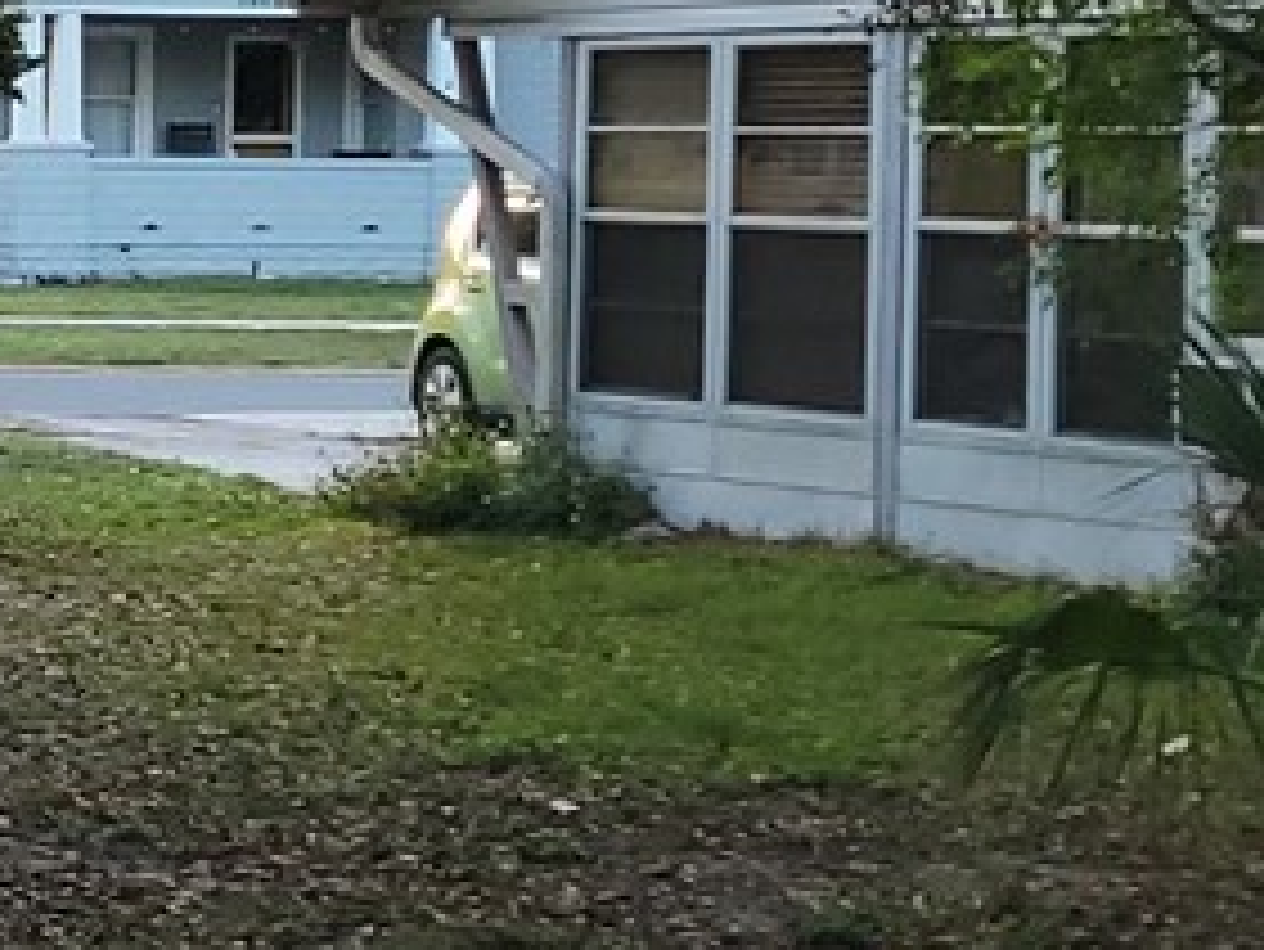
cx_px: -1093
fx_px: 5407
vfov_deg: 10.0
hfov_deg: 12.1
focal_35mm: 148
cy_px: 239
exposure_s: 1/120
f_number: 1.8
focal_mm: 5.4
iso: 50
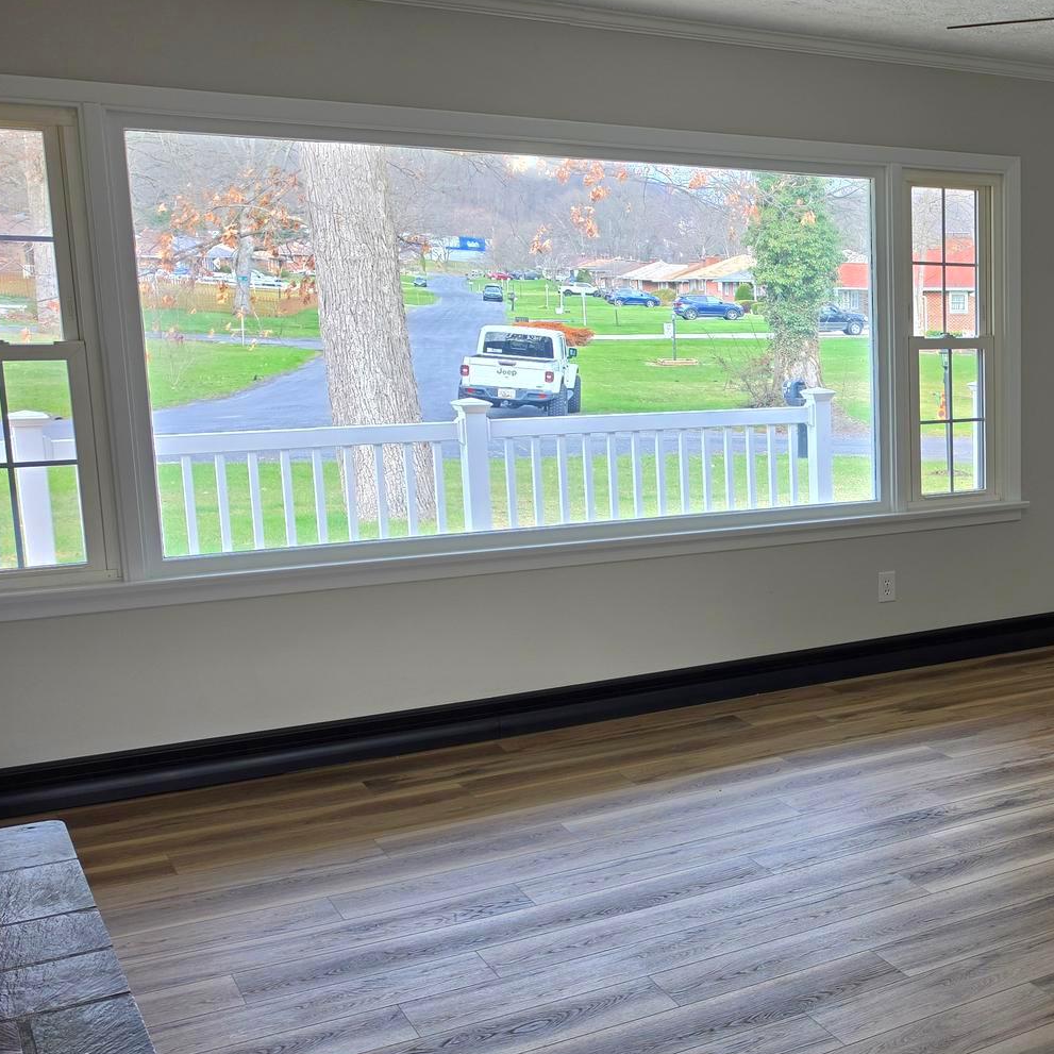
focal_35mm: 42
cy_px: 569
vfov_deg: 40.0
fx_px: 1447
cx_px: 1081
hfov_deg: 35.7
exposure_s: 1/120
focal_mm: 6.5
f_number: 1.4
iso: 25
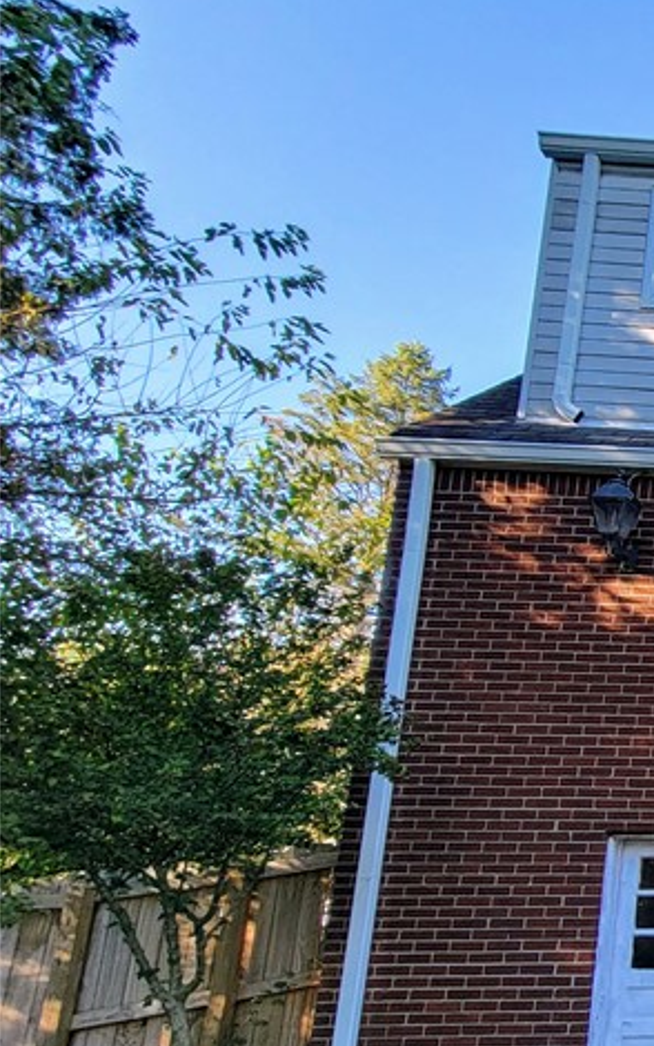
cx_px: 1137
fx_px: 855
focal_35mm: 30
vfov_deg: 61.3
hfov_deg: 23.6
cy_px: 701
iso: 50
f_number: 2.2
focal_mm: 2.2
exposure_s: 1/222
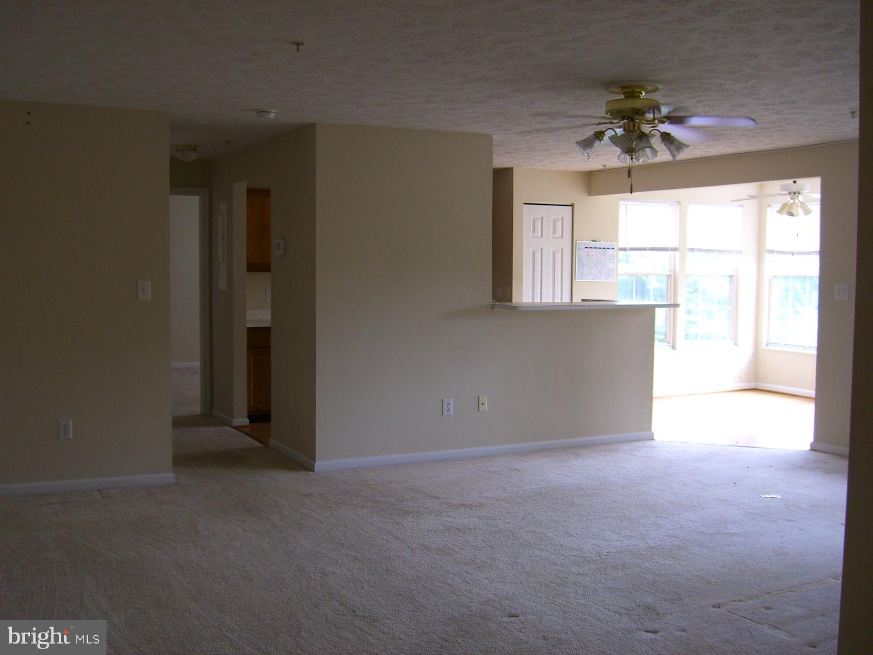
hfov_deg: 49.0
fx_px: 958
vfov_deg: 37.7
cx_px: 436
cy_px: 328
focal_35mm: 38
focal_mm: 7.9
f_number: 2.8
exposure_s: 1/60
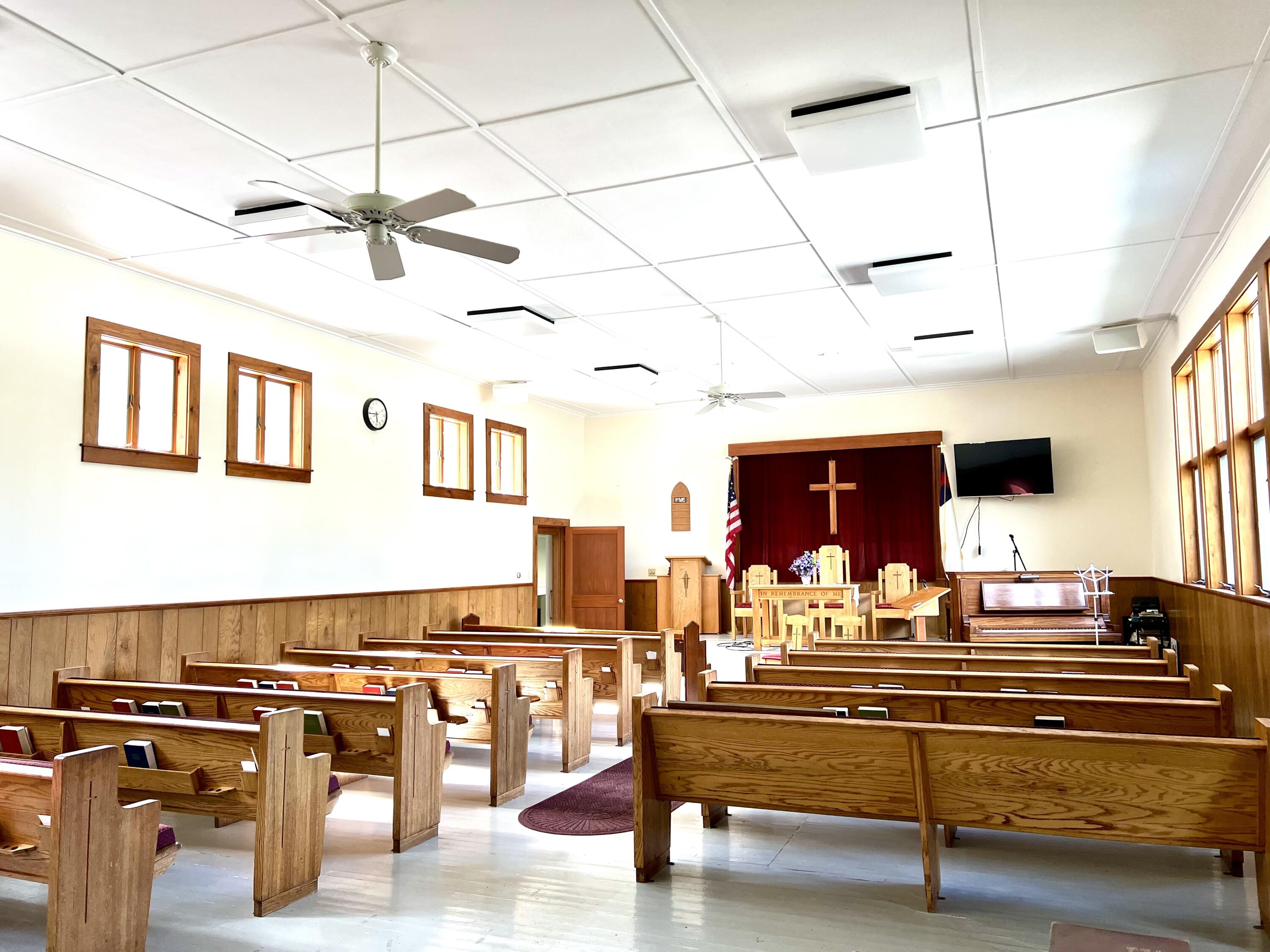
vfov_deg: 53.1
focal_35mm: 26
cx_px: 635
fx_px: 954
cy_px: 476
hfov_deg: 67.3
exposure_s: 1/120
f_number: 1.5
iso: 80
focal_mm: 5.7
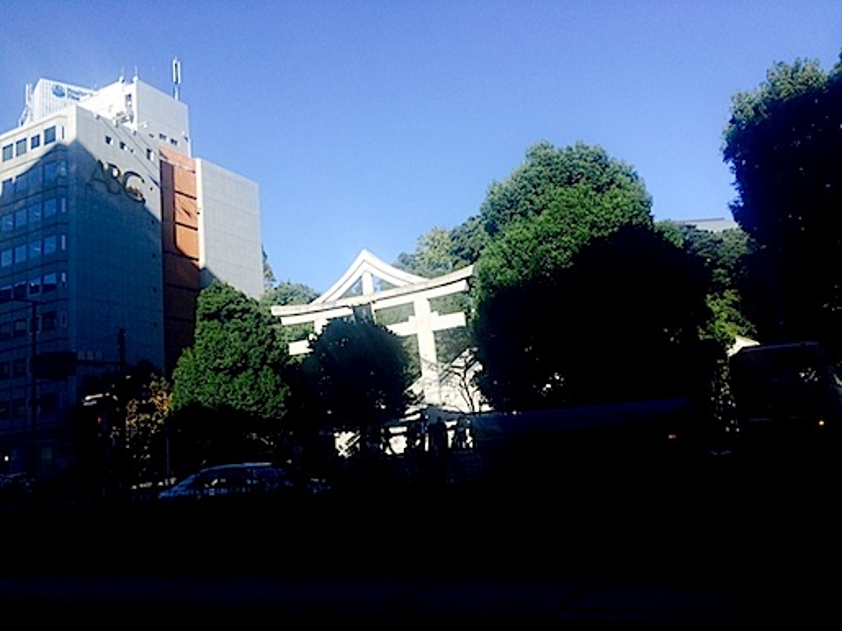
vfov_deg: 46.8
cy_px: 316
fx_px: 730
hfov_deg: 60.0
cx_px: 421
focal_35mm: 30
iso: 32
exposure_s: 1/1053
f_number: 2.2
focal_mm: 4.12
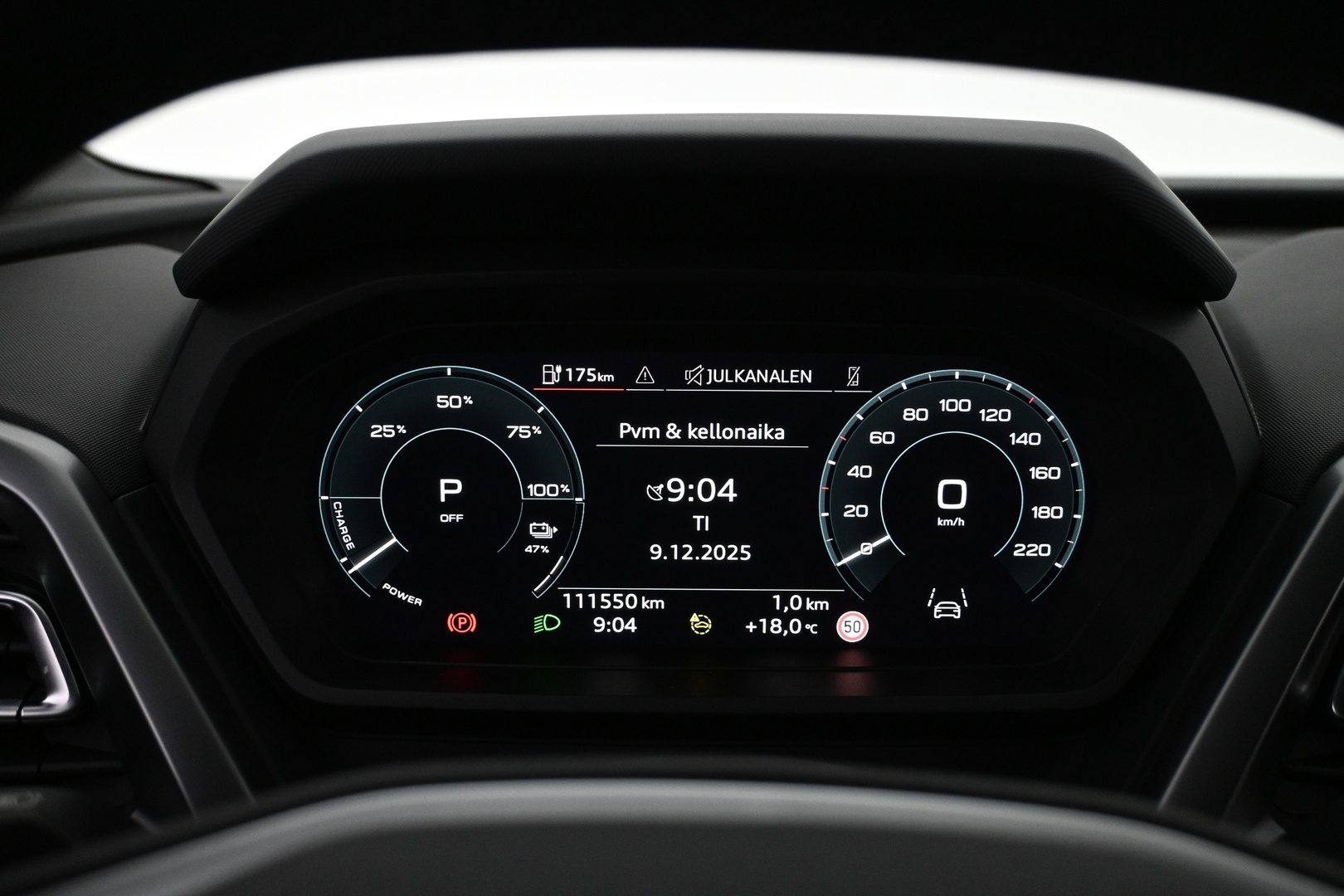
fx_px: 1232
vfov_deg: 40.0
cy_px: 448
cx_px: 672
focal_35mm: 33
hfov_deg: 57.2
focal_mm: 22
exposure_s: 1/80
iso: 1600
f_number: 4
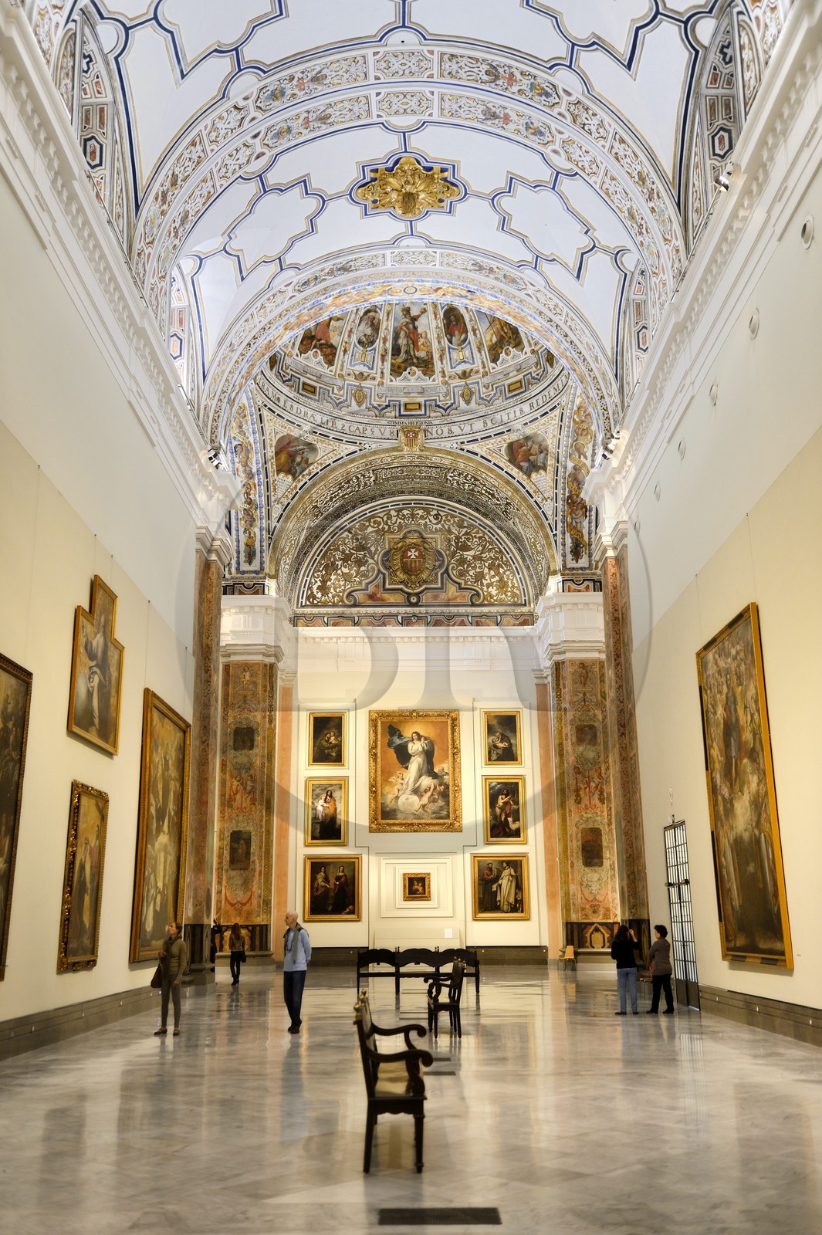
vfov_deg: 55.8
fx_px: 1166
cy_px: 618
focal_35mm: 34
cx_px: 411
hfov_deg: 38.8
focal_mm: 34
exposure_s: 1/30
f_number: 2.8
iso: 400
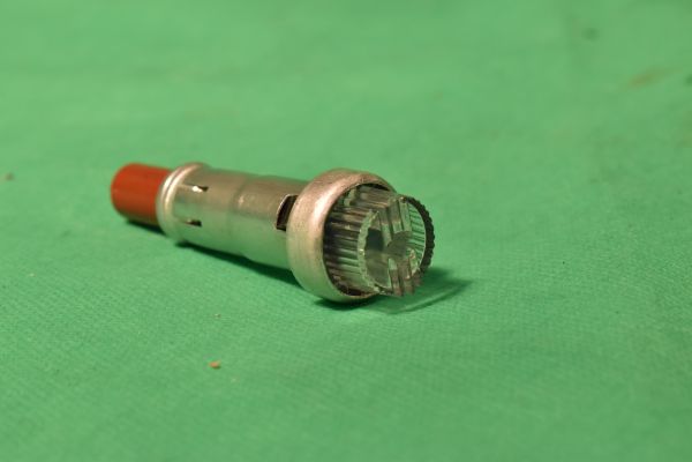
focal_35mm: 82
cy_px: 231
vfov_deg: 16.6
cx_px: 346
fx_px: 1586
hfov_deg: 24.6
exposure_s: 1/100
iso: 800
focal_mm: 55
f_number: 11
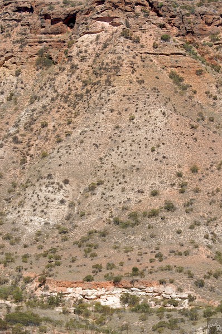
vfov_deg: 17.1
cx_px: 111
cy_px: 167
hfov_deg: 11.4
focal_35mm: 120
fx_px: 1114
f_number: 14
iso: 1000
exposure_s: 1/800
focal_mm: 80
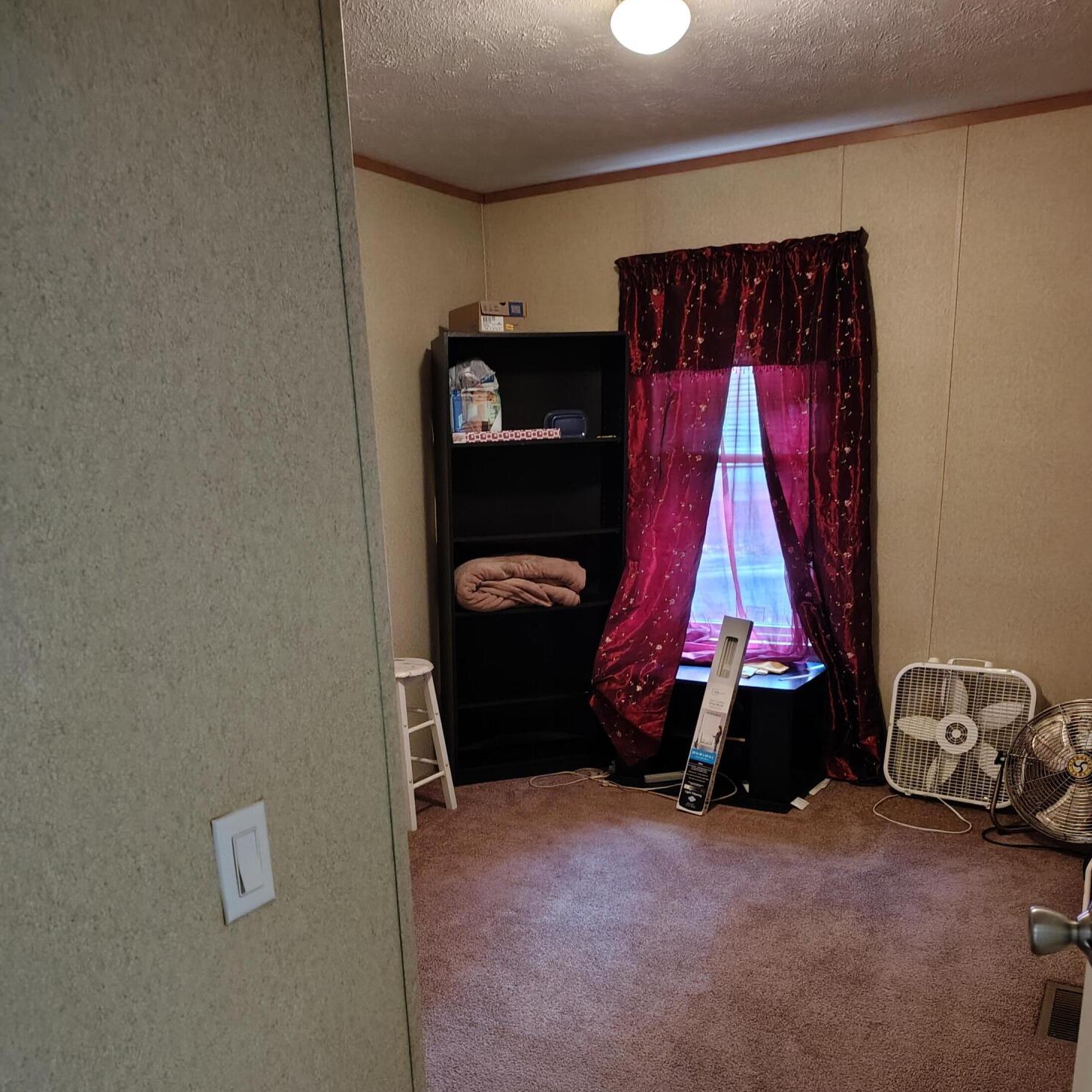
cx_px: 552
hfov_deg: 55.6
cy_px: 727
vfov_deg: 54.5
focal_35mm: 29
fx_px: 1035
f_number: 1.8
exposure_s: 1/24
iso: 3169
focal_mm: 5.56
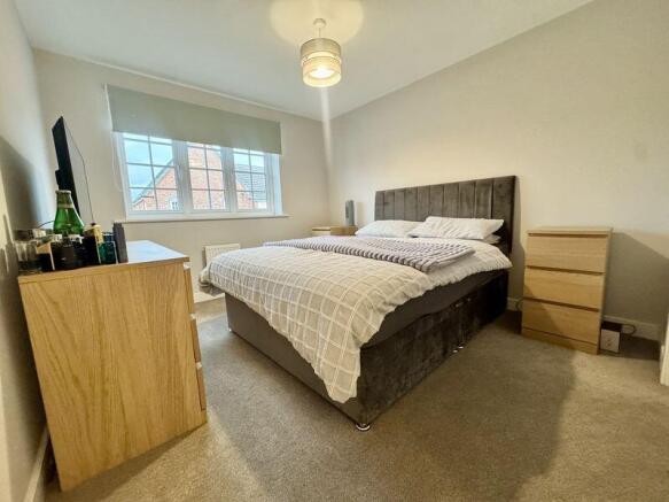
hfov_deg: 102.1
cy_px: 251
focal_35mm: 14
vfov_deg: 85.7
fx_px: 271
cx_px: 334
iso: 250
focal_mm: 2.22
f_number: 2.2
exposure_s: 1/100
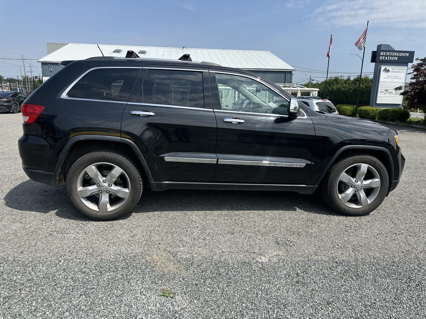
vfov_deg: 56.8
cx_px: 213
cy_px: 160
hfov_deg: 71.6
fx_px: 295
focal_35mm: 24
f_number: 1.78
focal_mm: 6.86
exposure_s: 1/4016
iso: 80
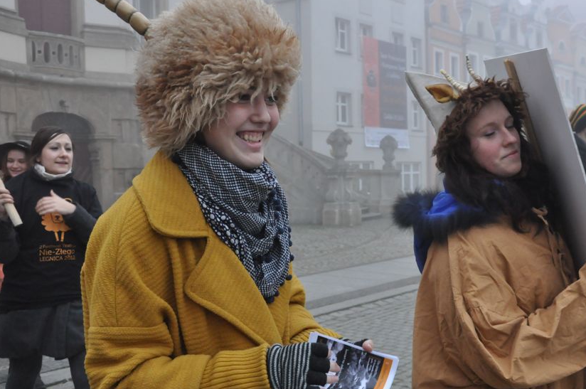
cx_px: 349
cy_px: 203
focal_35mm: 47
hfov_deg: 42.1
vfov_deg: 28.8
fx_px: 758
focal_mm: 25
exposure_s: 1/160
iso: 2000
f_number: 6.3
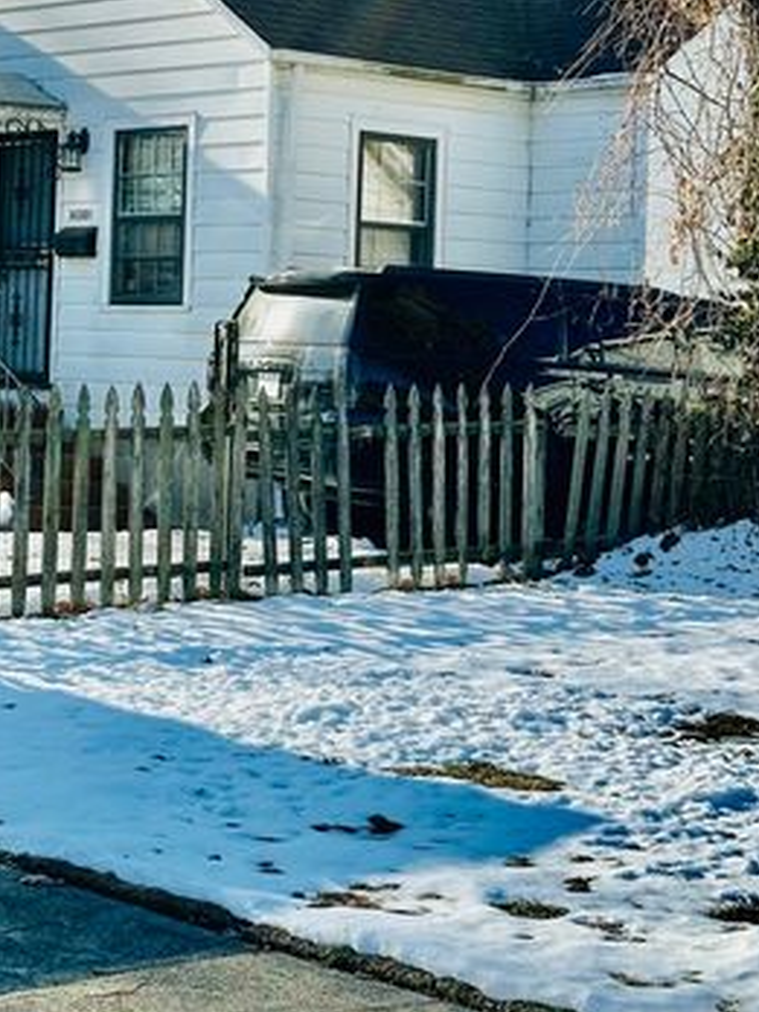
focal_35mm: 92
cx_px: 163
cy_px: 313
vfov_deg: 21.2
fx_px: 2690
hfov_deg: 16.0
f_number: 1.78
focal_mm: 6.86
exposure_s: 1/4184
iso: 64
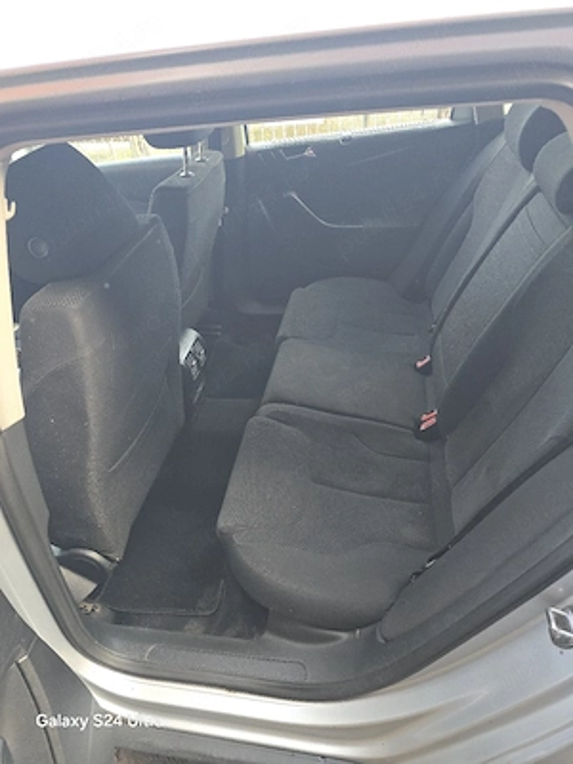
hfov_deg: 58.9
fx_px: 508
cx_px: 286
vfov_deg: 73.9
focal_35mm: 23
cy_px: 382
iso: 200
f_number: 1.7
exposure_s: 1/120
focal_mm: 6.3
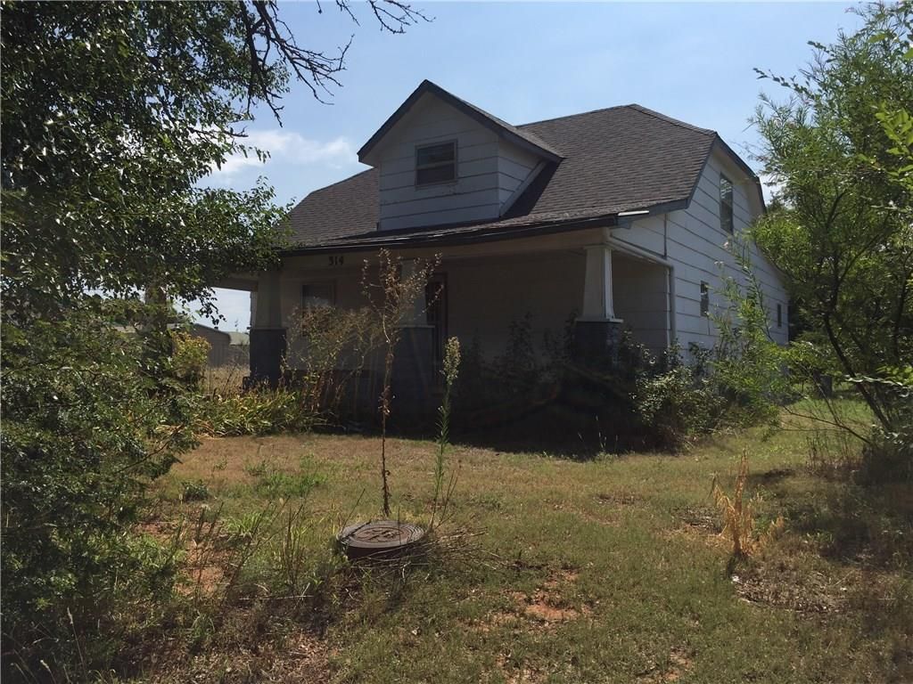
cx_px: 456
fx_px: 765
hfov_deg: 61.7
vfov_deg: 48.2
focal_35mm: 29
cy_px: 342
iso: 32
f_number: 2.2
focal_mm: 4.15
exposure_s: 1/2825
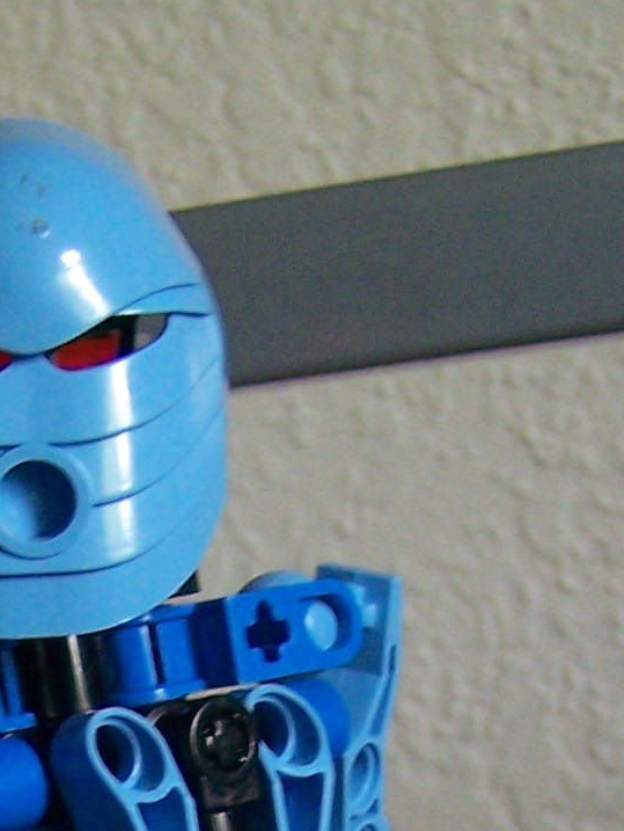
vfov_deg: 12.6
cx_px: 116
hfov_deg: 9.9
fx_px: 3600
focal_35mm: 150
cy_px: 1194
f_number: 2.8
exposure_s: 1/10
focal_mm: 6.3
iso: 160
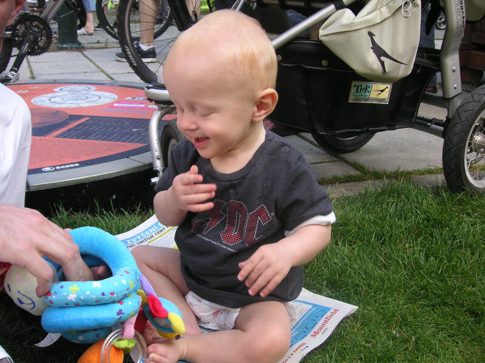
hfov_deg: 45.8
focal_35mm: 41
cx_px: 242
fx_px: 574
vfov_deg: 35.1
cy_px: 182
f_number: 3
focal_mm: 6.9
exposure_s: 1/180
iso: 50
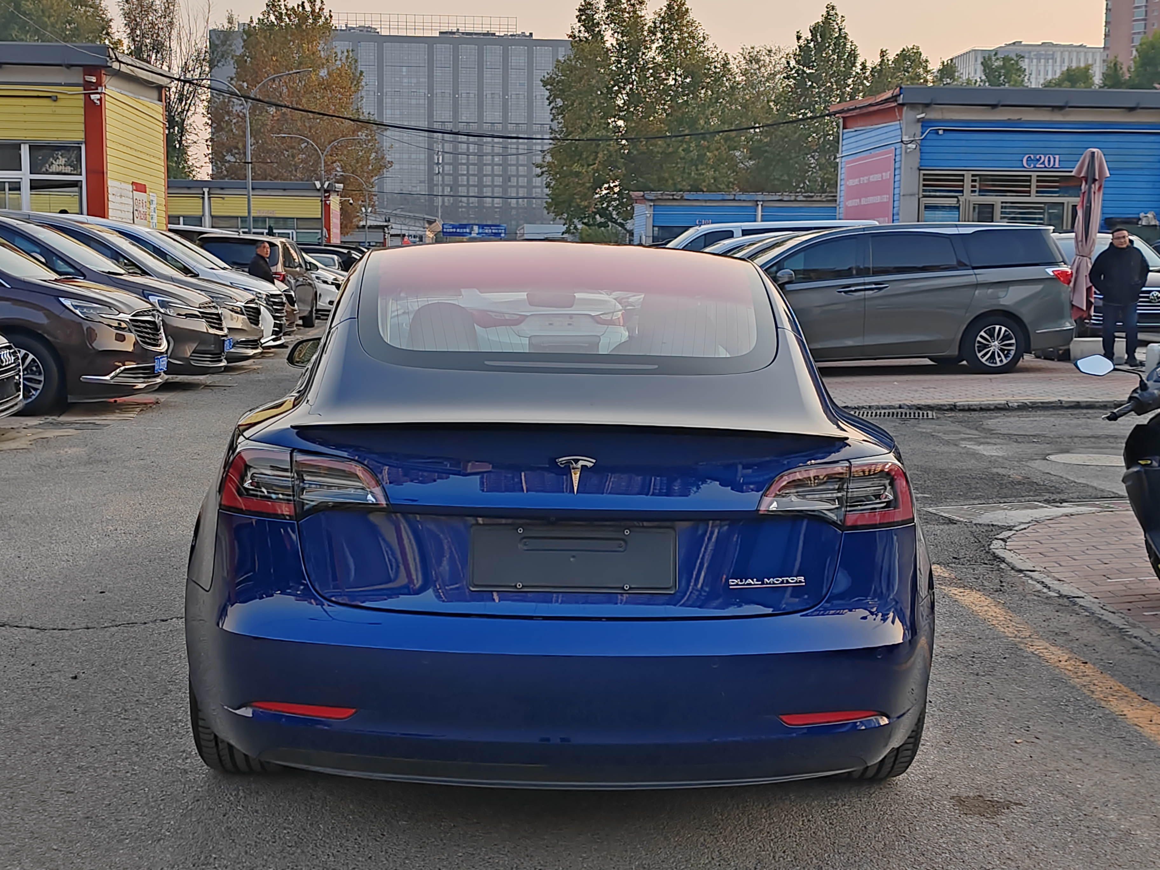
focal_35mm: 45
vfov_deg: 32.2
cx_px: 580
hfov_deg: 42.1
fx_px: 1508
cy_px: 435
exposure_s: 1/210
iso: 50
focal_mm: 6.14
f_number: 1.8
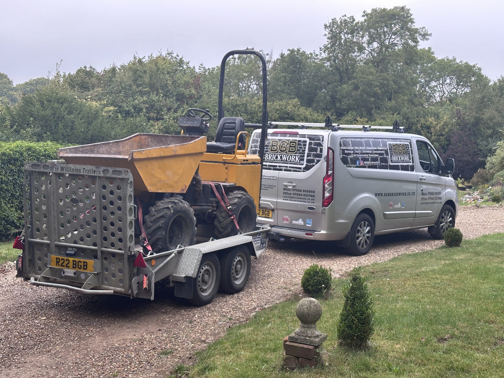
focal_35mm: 48
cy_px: 189
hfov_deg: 39.7
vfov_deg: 30.3
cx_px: 252
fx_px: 699
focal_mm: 6.86
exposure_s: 1/389
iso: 64
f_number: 1.78
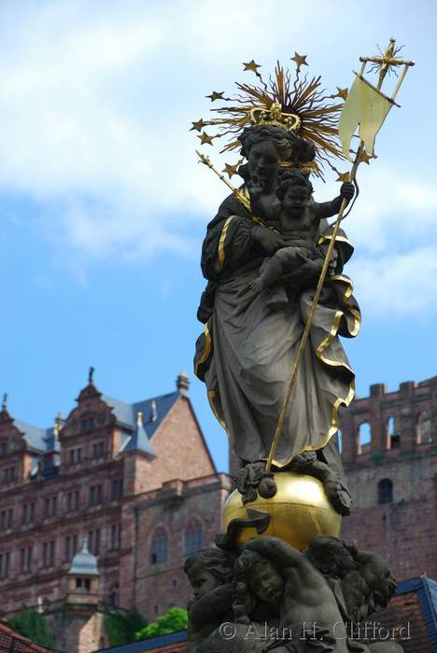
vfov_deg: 14.4
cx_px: 218
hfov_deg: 9.6
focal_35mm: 142
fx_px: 2589
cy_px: 326
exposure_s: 1/320
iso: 100
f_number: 5.3
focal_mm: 95
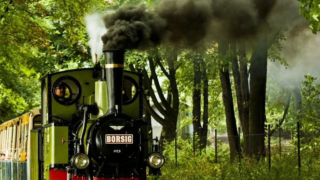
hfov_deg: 12.8
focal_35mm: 168
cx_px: 113
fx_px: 1426
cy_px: 126
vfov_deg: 7.2
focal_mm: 80
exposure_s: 1/100
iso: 100
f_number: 5.6
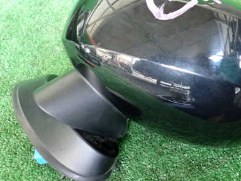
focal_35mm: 47
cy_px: 76
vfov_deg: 30.8
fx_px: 327
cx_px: 157
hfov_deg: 40.0
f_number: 2.3
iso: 640
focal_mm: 5.4
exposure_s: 1/30
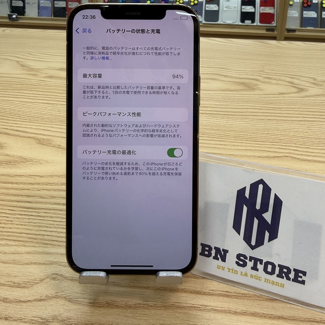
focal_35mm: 31
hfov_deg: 52.5
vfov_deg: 50.9
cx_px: 175
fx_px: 329
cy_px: 92
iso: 64
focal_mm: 2.22
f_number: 2.2
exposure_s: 1/120
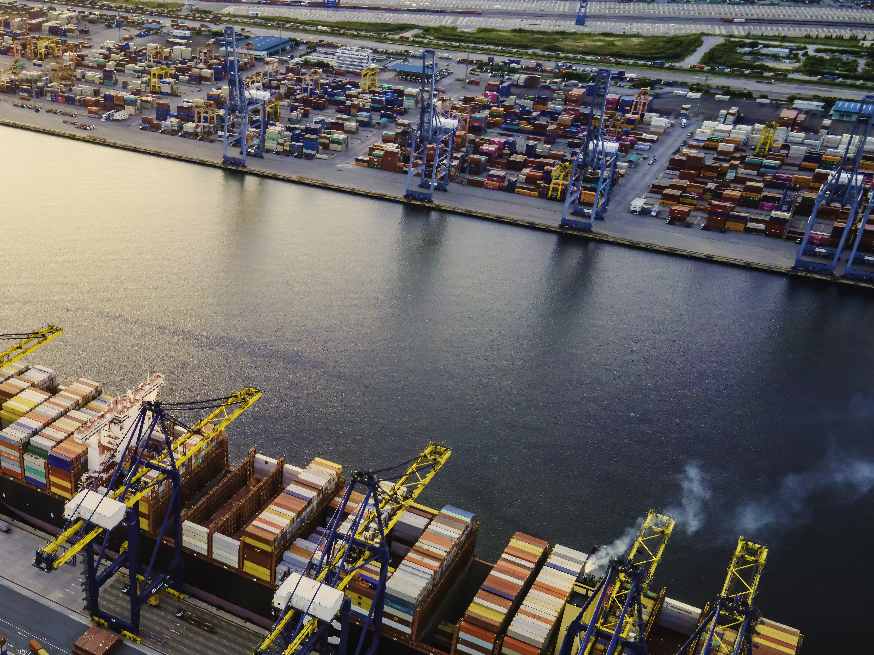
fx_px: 985
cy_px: 430
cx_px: 183
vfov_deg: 36.5
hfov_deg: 45.6
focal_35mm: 39
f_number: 2.8
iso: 140
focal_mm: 4.5
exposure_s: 1/15
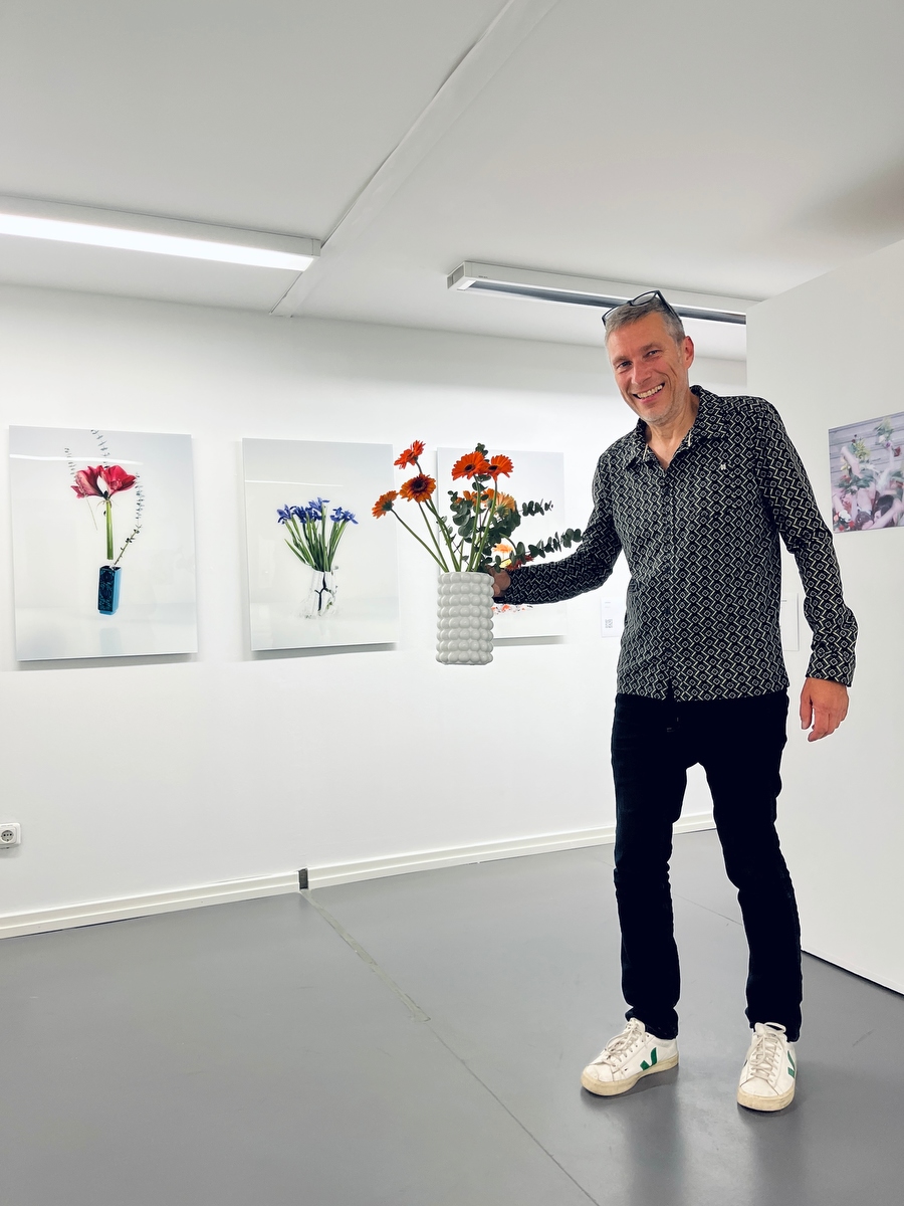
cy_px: 603
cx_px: 452
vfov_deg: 67.3
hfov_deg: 53.1
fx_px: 905
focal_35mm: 26
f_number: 1.6
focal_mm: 5.1
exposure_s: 1/100
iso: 64
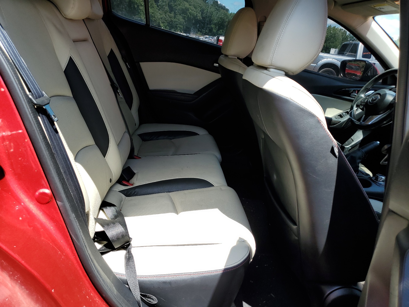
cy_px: 154
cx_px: 204
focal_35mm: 26
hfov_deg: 67.3
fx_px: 307
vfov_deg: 53.1
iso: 50
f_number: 1.5
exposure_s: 1/833
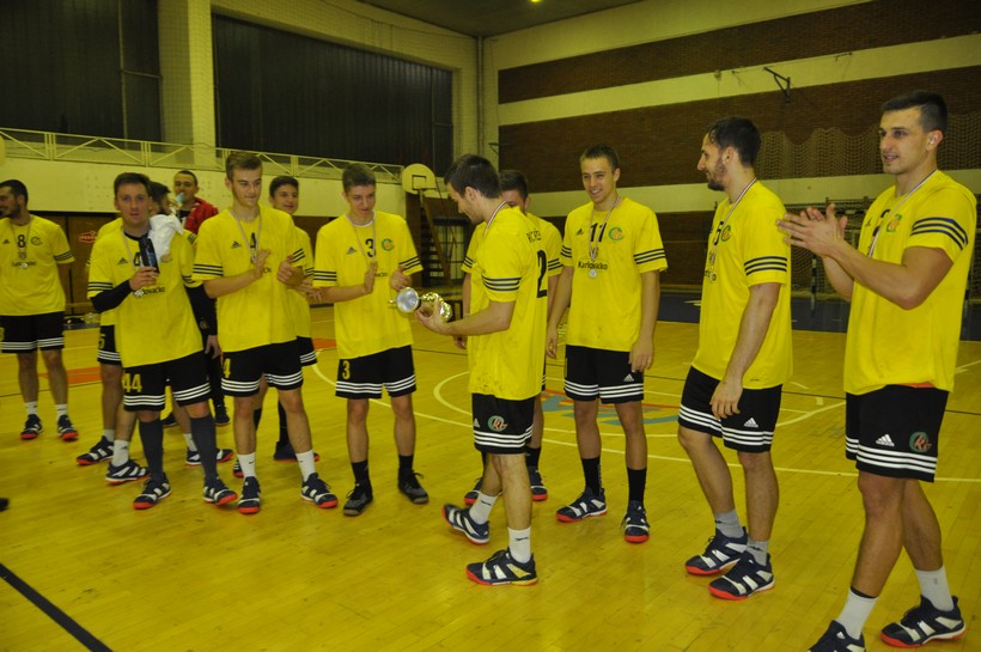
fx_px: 735
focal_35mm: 27
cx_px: 490
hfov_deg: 67.4
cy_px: 326
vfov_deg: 47.8
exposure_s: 1/60
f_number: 3.5
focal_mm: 18
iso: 800
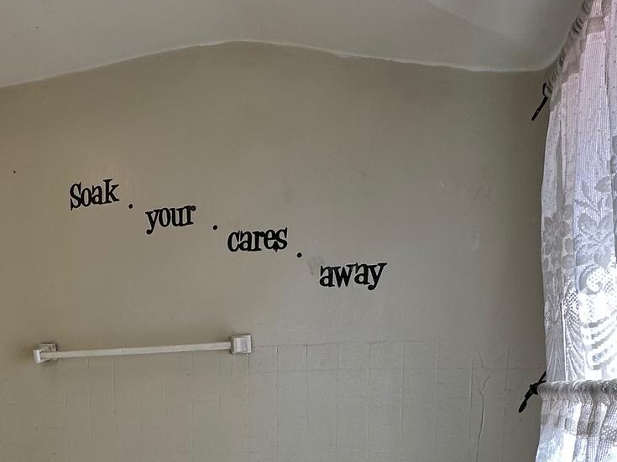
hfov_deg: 45.7
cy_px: 466
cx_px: 135
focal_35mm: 39
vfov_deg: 33.5
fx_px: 695
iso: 40
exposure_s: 1/143
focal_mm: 2.22
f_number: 2.2
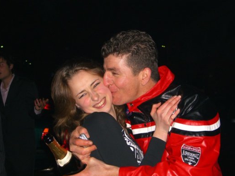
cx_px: 126
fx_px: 448
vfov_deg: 22.3
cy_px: 101
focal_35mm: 66
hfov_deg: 29.4
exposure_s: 1/60
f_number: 3.6
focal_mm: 11.8
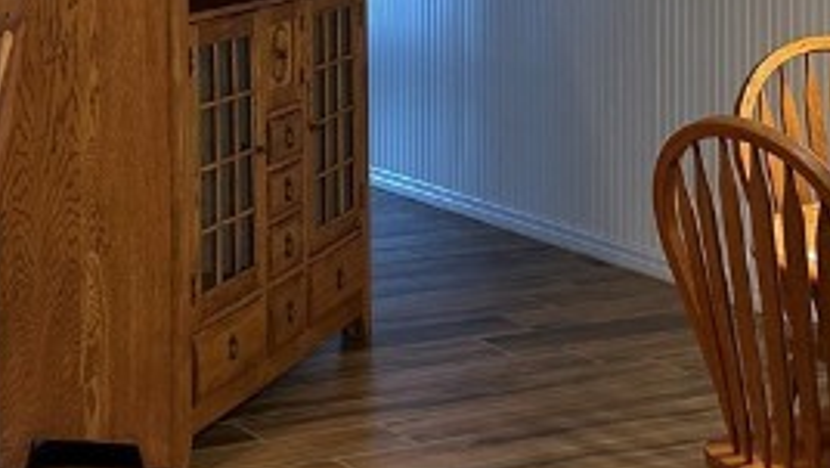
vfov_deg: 11.9
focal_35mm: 100
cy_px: -87
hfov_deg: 21.3
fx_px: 2202
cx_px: 461
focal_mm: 6.86
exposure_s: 1/60
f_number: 1.78
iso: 160
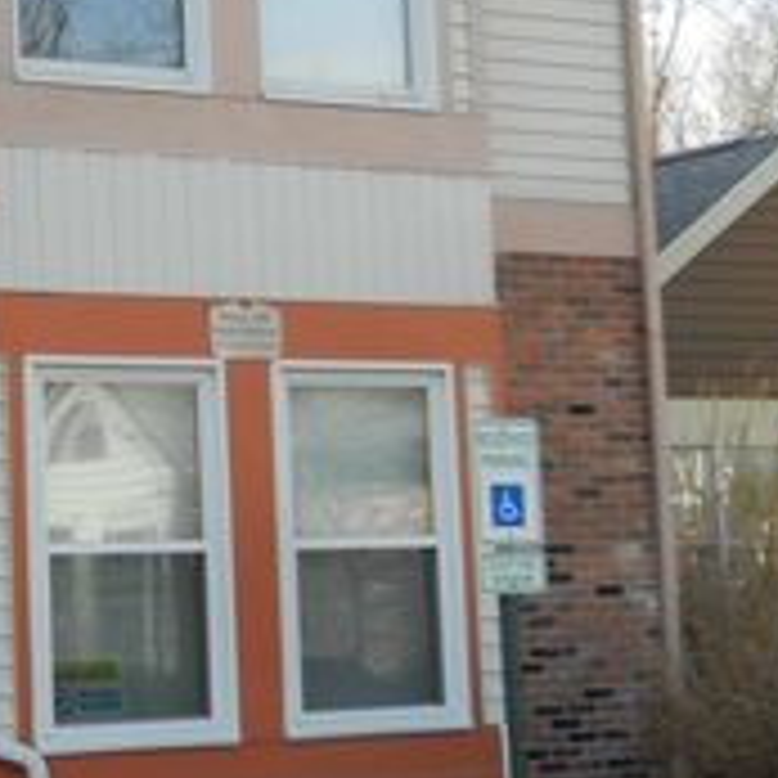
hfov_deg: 17.4
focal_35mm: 97
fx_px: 2466
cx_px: -49
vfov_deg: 17.9
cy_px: 236
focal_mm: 6.9
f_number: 4
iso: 160
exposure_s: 1/400
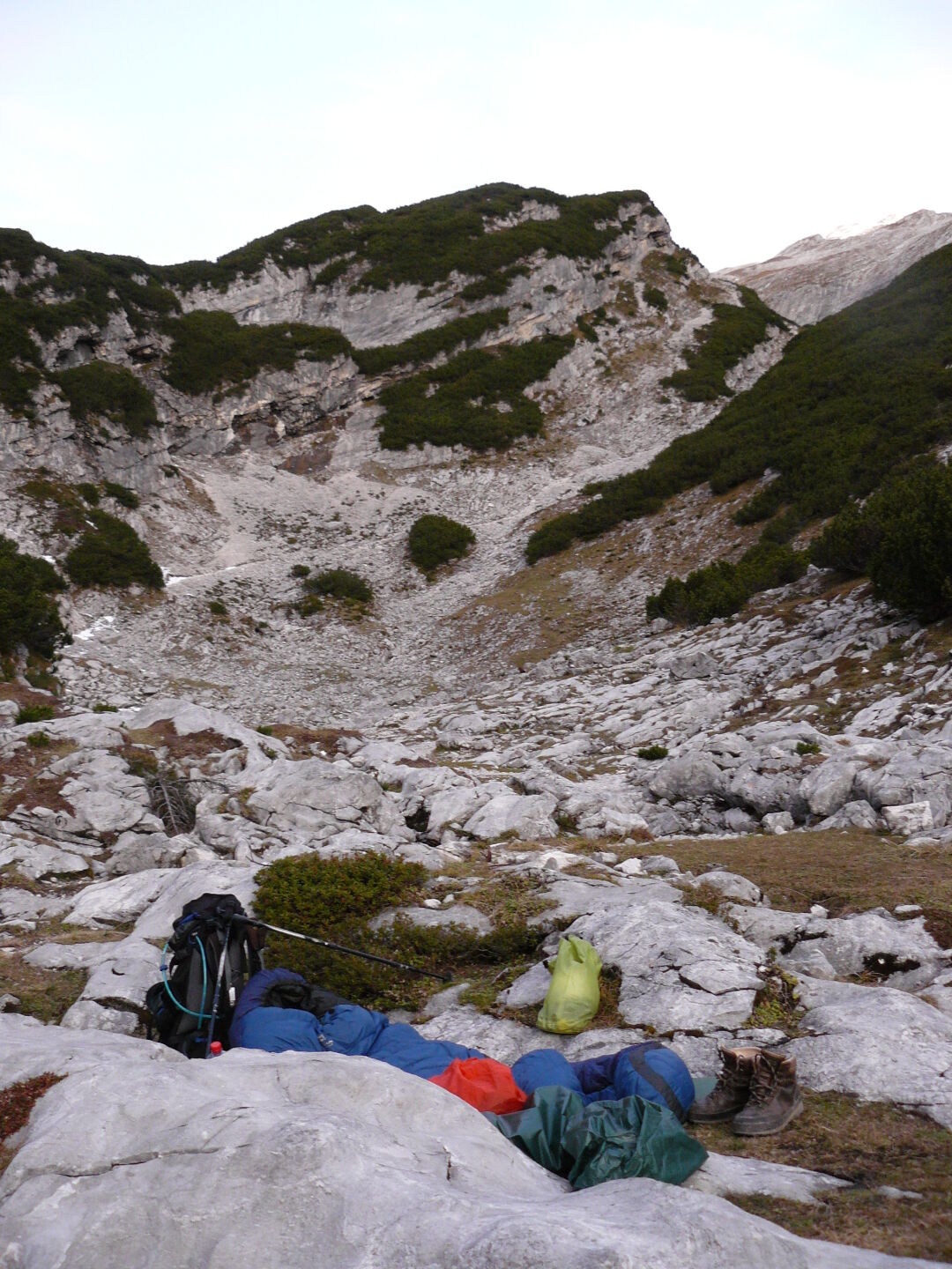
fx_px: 1320
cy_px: 634
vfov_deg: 51.4
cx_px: 476
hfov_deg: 39.7
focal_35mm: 36
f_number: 2.8
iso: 200
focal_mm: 6
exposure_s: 1/20
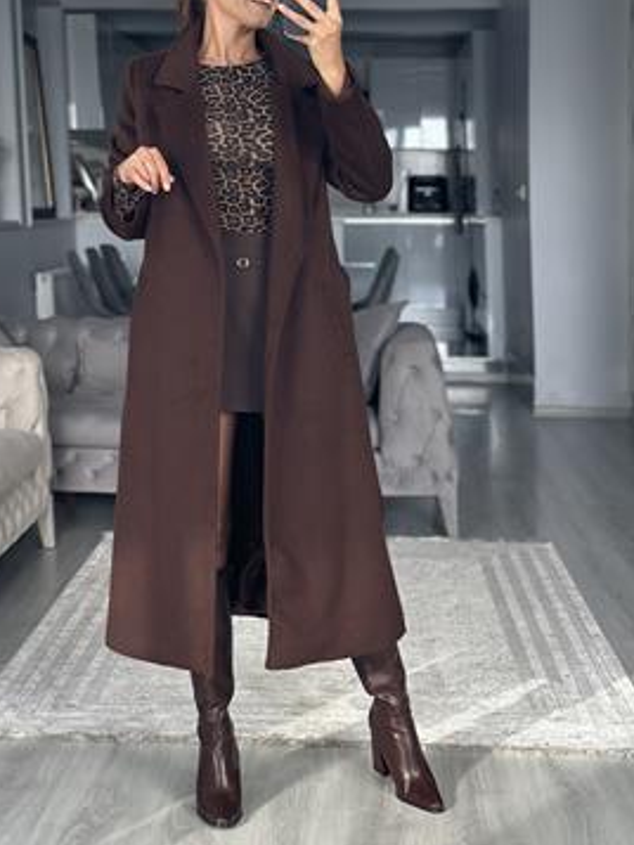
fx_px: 1660
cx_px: 222
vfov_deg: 28.5
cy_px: 346
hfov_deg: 21.6
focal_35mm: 68
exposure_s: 1/99
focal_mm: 6.86
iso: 125
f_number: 1.78
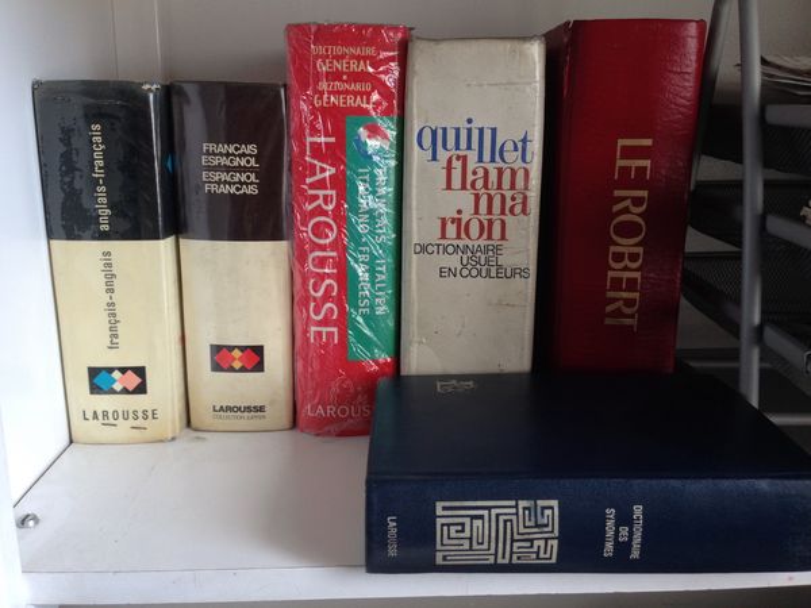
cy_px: 304
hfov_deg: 55.4
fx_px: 773
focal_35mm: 33
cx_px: 406
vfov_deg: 42.9
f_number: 2.4
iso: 64
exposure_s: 1/60
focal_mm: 4.12
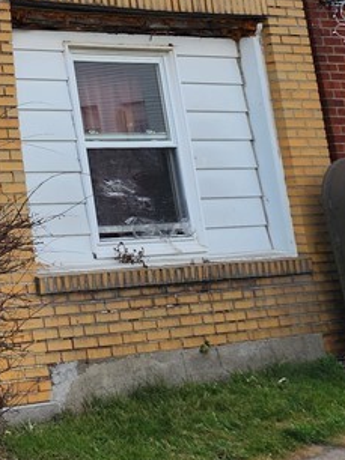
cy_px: 3
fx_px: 1025
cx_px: -404
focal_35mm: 77
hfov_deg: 14.7
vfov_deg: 24.3
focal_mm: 6.4
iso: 12
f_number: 1.8
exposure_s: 1/355
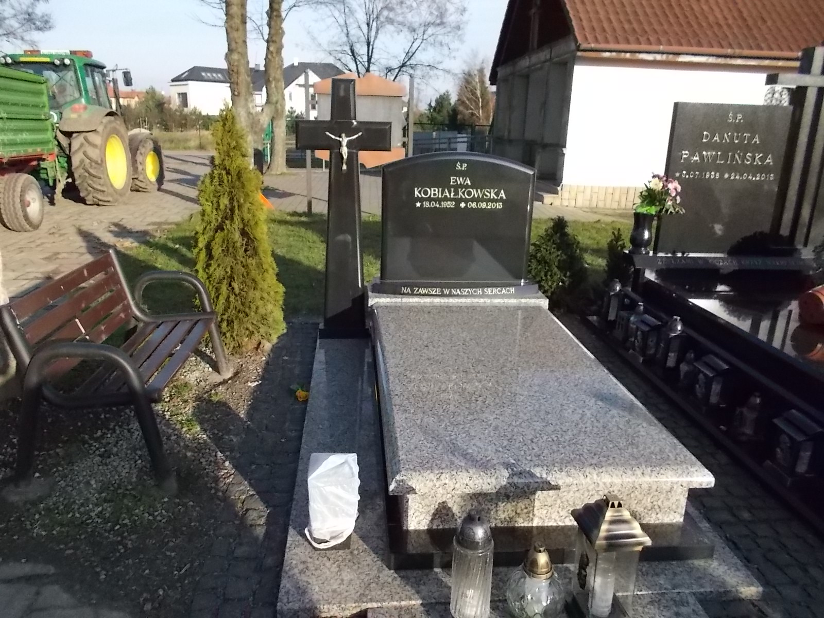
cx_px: 412
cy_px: 309
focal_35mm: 26
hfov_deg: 67.3
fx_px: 619
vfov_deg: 53.1
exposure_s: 1/400
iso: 400
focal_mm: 4.6
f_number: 8
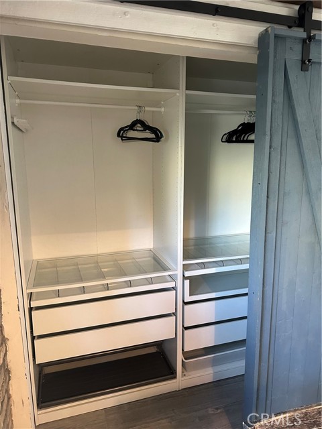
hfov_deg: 56.8
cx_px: 161
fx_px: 298
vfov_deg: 71.6
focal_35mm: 24
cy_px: 214
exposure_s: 1/60
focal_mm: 6.86
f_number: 1.78
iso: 500
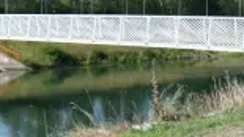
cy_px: 67
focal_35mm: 82
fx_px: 530
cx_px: 279
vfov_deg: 14.7
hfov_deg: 24.0
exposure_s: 1/800
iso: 125
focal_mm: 16
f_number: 5
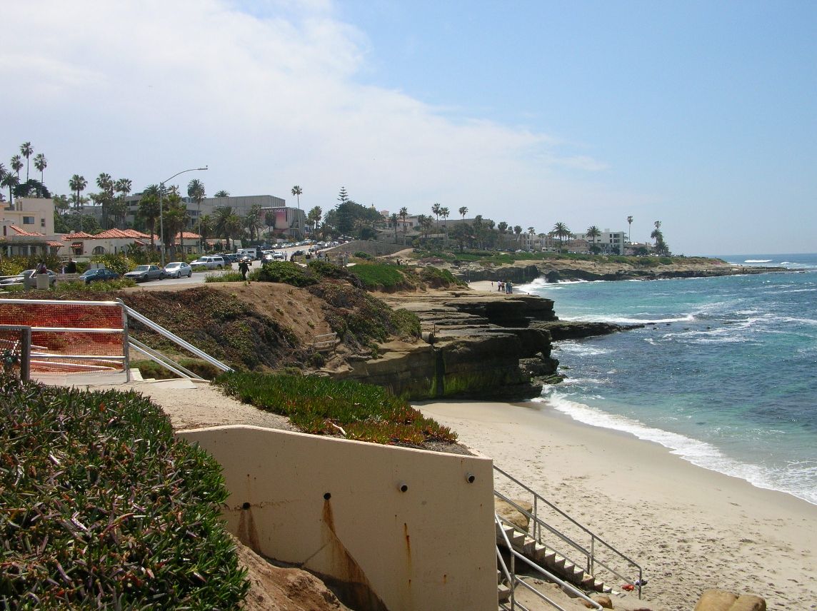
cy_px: 306
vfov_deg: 40.6
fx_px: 825
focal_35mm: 35
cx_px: 408
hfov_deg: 52.7
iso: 50
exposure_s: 1/430
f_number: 5.6
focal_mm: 5.8
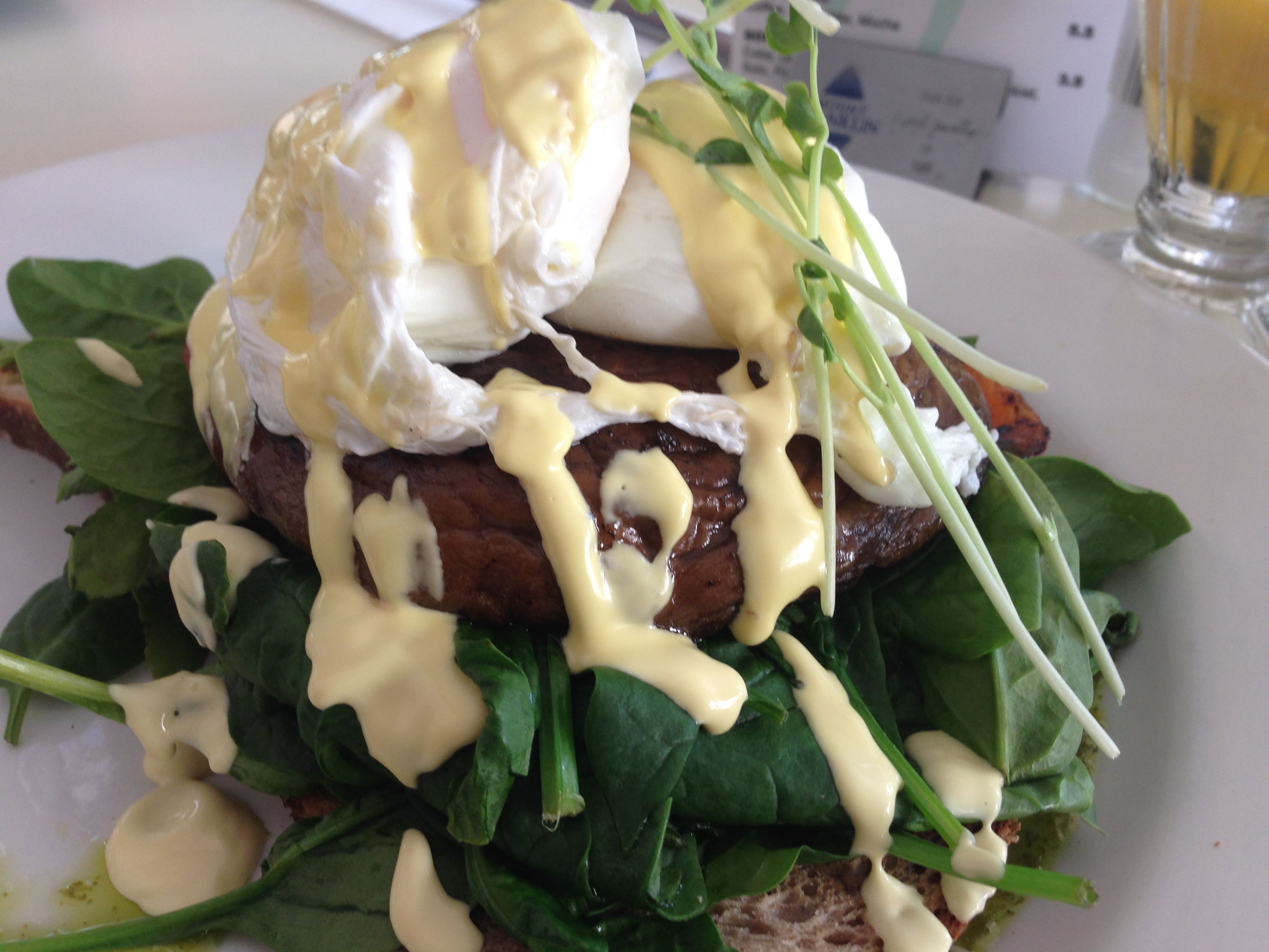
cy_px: 476
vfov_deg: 42.9
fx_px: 1210
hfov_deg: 55.4
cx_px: 634
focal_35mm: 33
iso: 50
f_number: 2.4
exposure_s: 1/30
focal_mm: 4.12
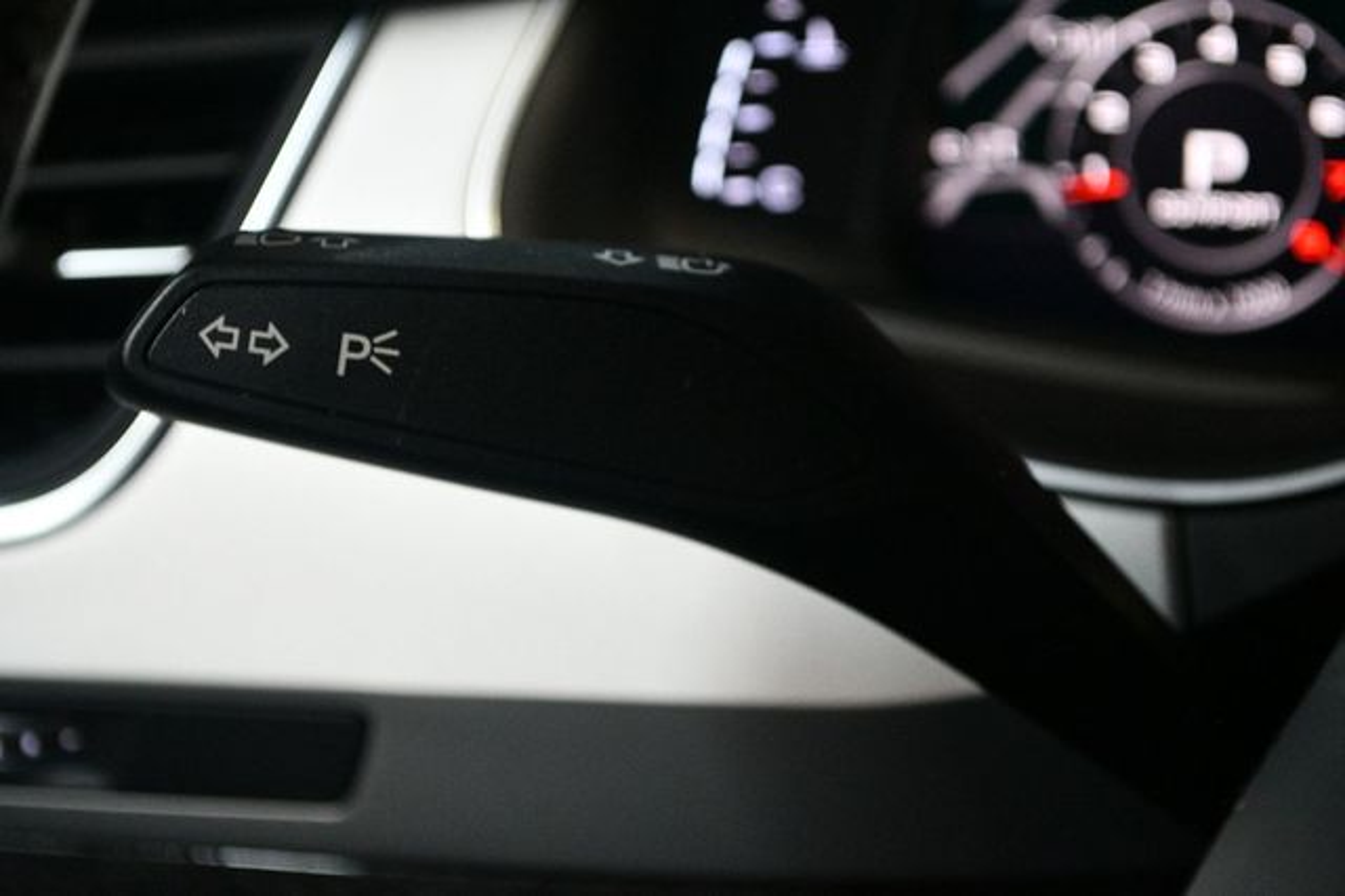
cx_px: 672
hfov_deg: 28.1
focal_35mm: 72
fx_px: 2688
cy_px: 448
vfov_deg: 18.9
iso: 4500
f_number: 5.3
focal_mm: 48
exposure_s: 1/60
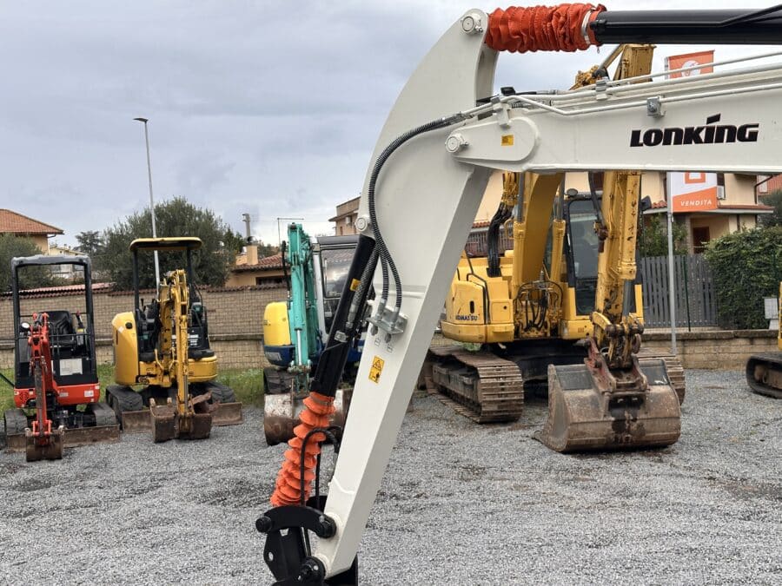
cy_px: 293
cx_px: 391
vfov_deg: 30.3
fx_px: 1084
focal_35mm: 48
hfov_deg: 39.7
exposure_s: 1/1242
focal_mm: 6.86
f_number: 1.78
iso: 64
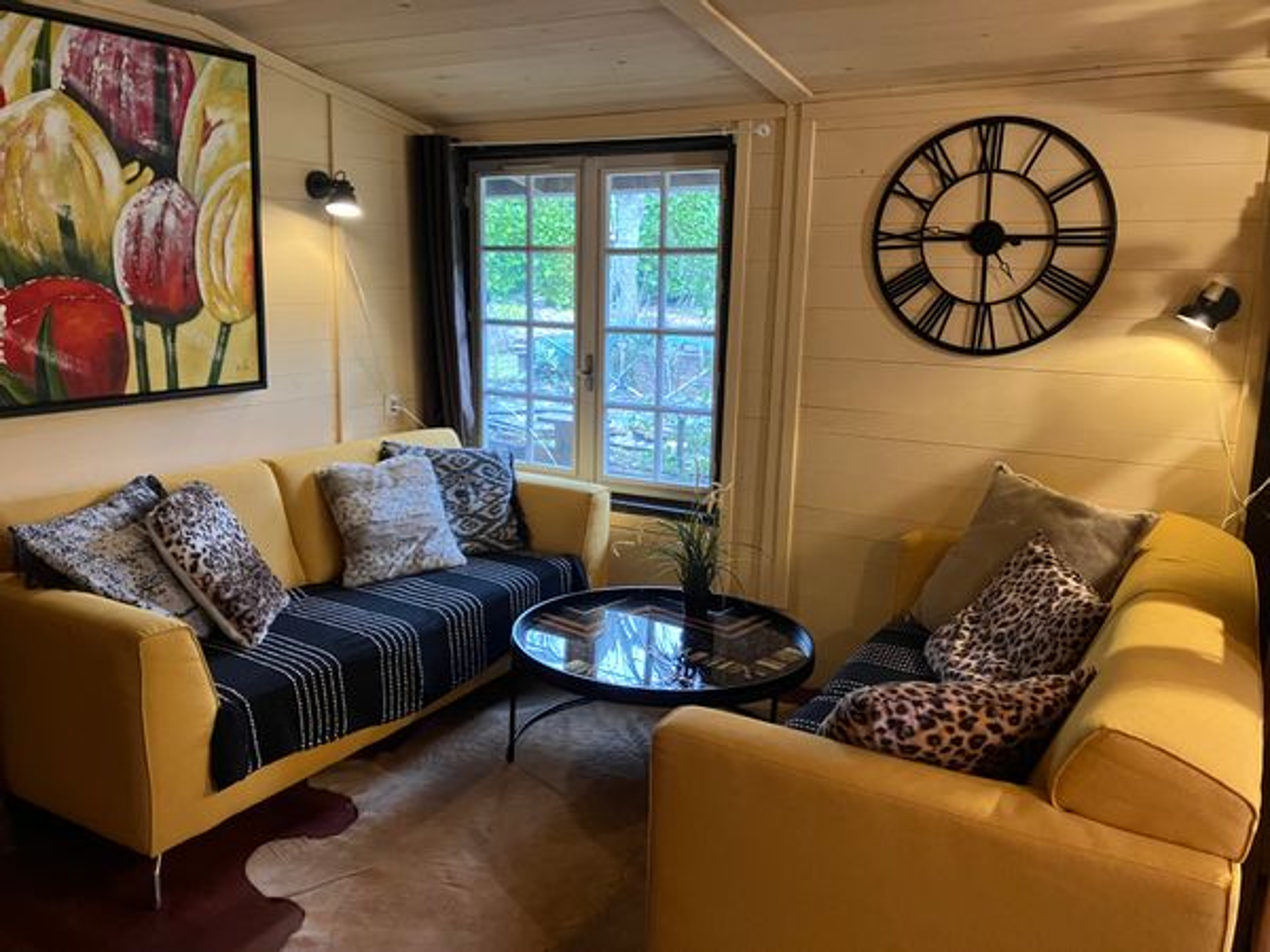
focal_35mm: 28
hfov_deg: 63.4
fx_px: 1027
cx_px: 635
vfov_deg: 49.7
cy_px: 476
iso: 320
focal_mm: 3.99
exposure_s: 1/33
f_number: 1.8
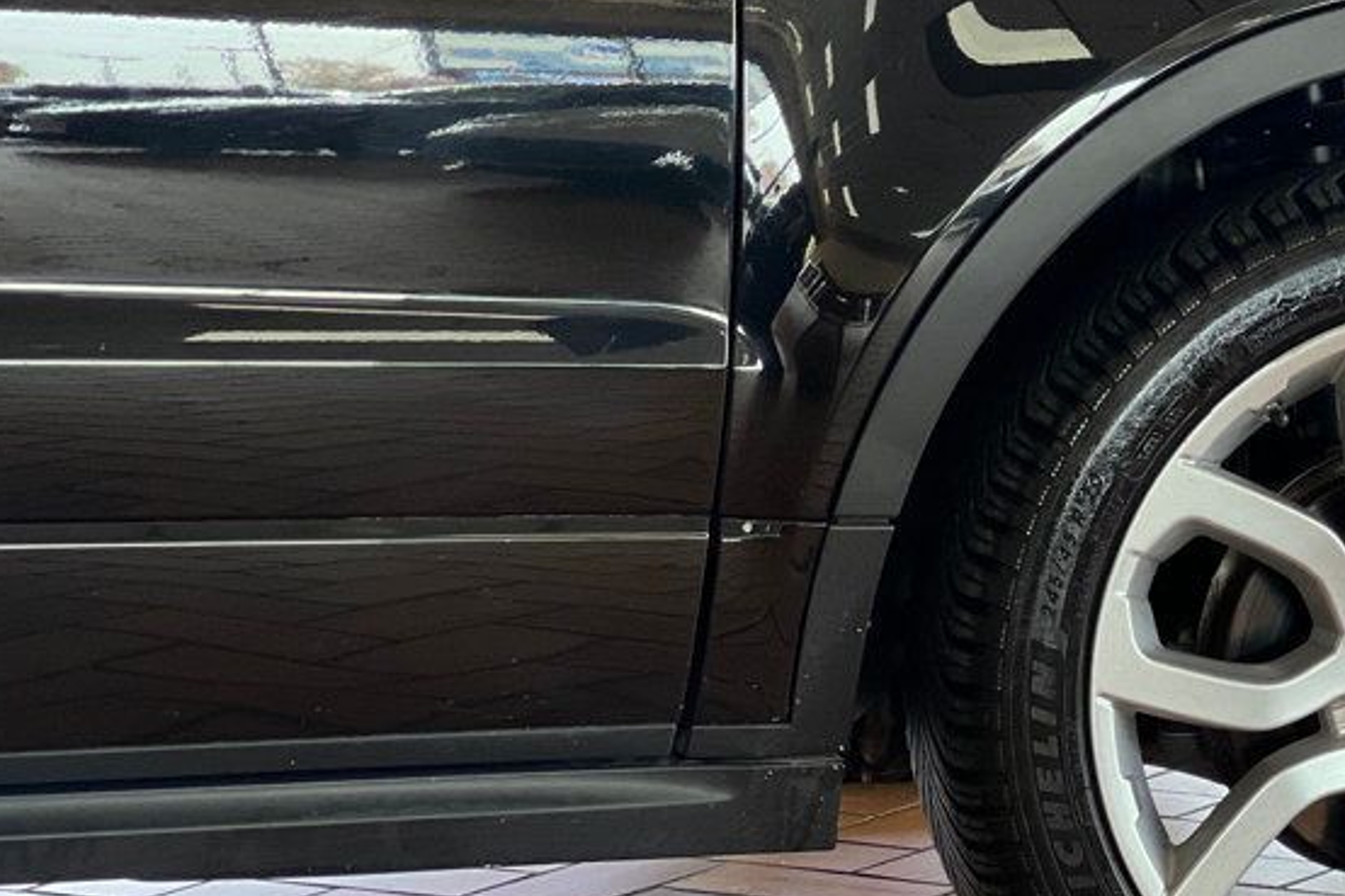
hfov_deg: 13.8
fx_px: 5527
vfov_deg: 9.3
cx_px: 1192
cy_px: 245
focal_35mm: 148
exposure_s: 1/120
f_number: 2.8
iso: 200
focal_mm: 9
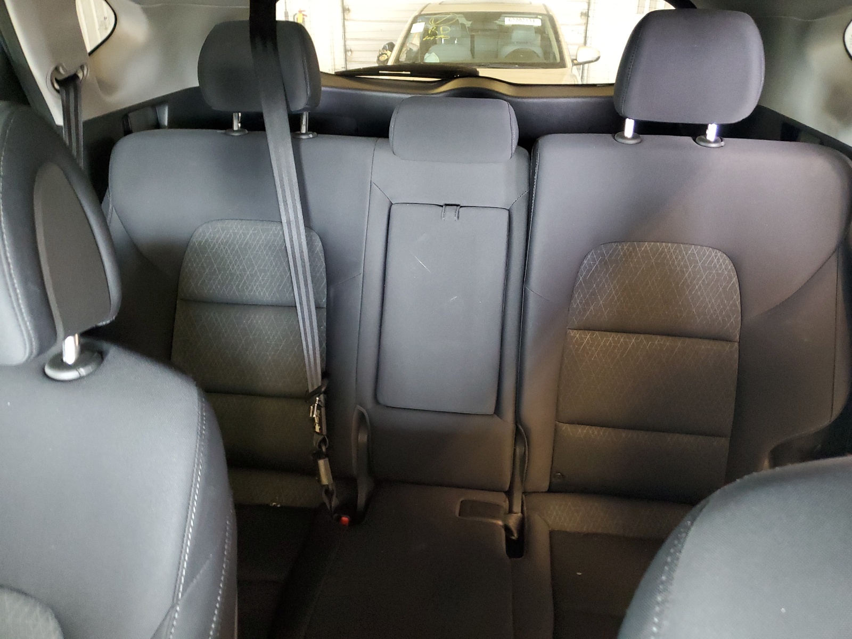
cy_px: 320
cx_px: 426
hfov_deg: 67.3
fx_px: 640
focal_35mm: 26
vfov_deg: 53.1
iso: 387
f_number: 1.5
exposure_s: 1/15
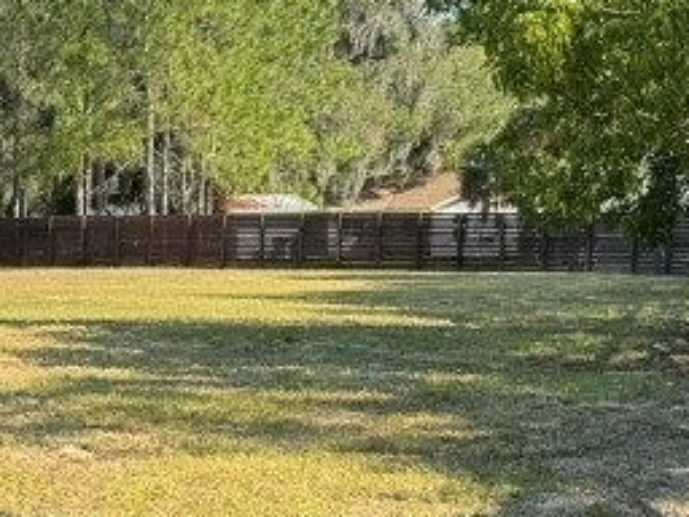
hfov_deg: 18.1
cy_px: 442
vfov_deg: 15.3
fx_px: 1911
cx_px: -355
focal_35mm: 96
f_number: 1.78
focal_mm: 6.76
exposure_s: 1/1339
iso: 80
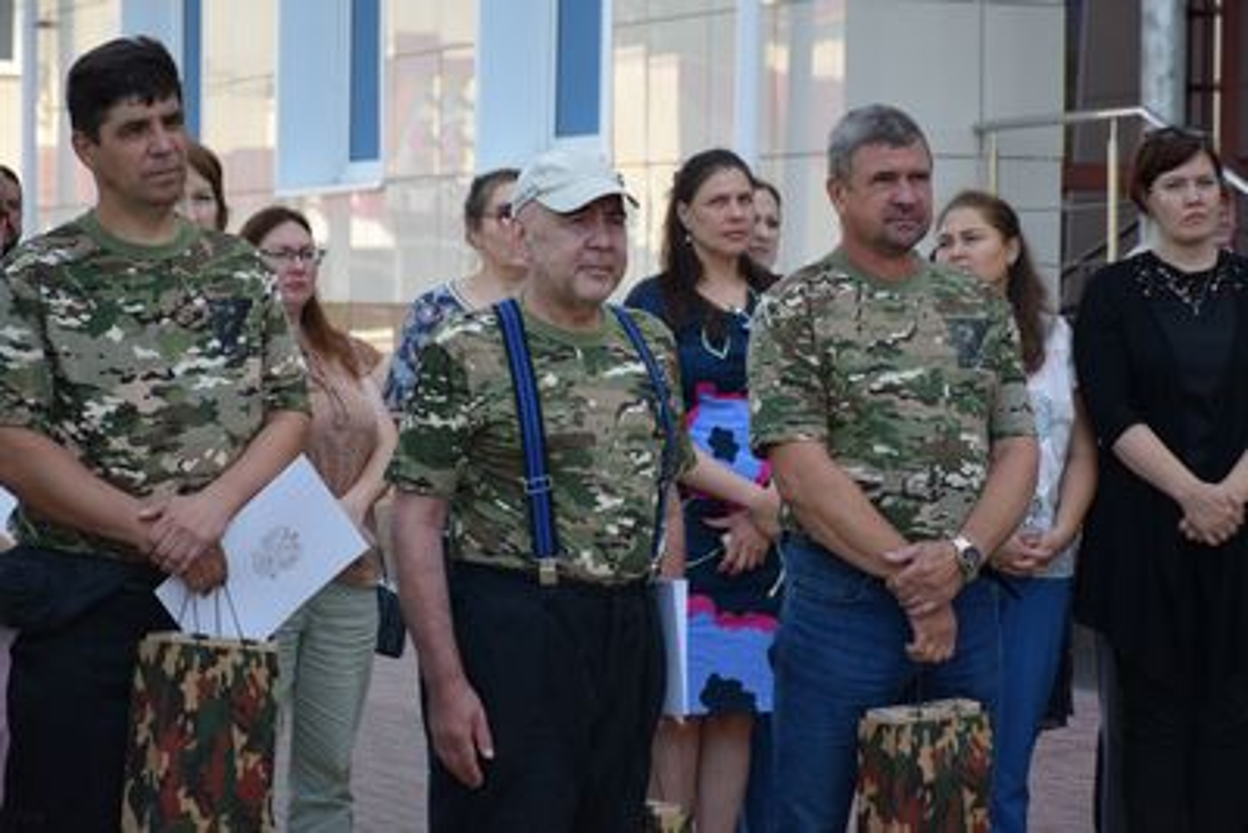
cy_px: 416
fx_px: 3901
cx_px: 624
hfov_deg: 18.2
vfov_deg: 12.2
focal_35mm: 112
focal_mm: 75
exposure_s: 1/640
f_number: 5
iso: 800
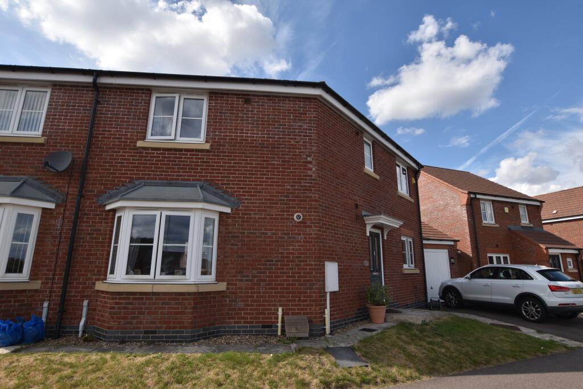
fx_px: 292
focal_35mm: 18
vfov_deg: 67.4
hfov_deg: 90.0
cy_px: 194
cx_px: 292
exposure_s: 1/250
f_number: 8
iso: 100
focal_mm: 12
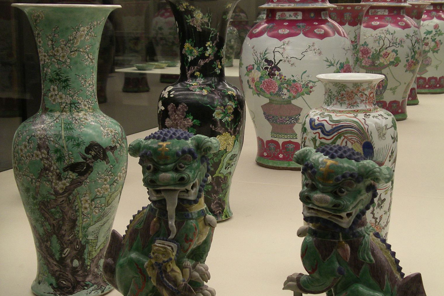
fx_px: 900
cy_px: 145
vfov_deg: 18.7
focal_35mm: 73
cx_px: 225
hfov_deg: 27.7
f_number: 3.2
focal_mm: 10.9
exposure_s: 1/50
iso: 200
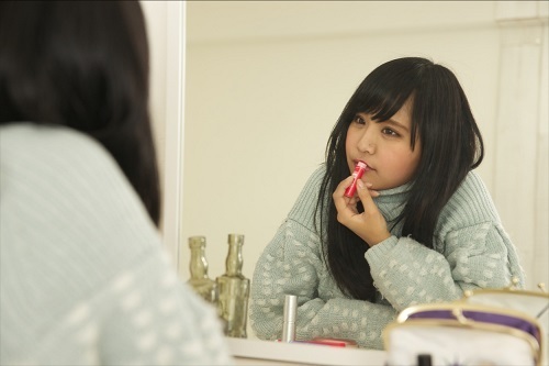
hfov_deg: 28.9
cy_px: 183
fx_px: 1067
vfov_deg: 19.4
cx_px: 274
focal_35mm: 70
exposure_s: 1/125
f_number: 4.5
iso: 320
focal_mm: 70
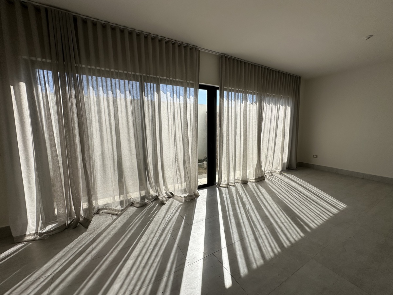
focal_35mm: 14
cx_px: 196
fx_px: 159
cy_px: 148
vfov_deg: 85.7
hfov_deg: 102.1
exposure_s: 1/2174
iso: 40
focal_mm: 2.22
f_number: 2.2
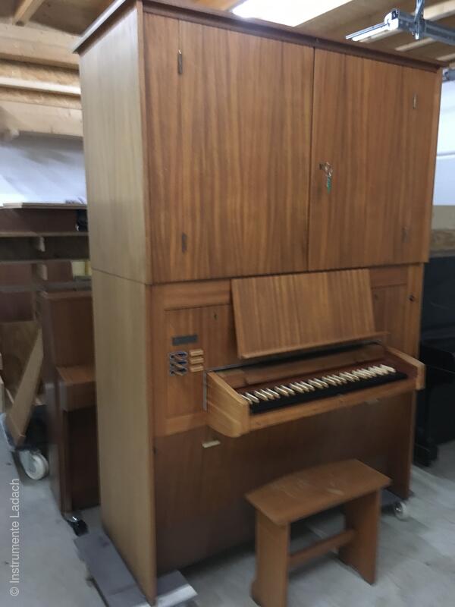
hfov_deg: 48.2
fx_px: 508
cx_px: 228
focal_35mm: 29
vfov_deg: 61.7
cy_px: 304
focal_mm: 4.15
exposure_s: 1/17
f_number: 2.2
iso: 400
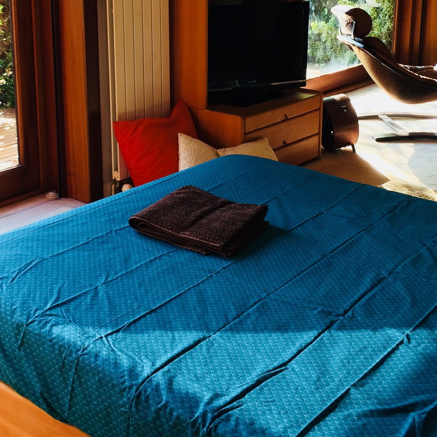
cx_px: 169
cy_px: 116
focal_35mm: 53
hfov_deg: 32.1
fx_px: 757
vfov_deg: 31.7
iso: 40
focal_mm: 4.15
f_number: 2.2
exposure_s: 1/100
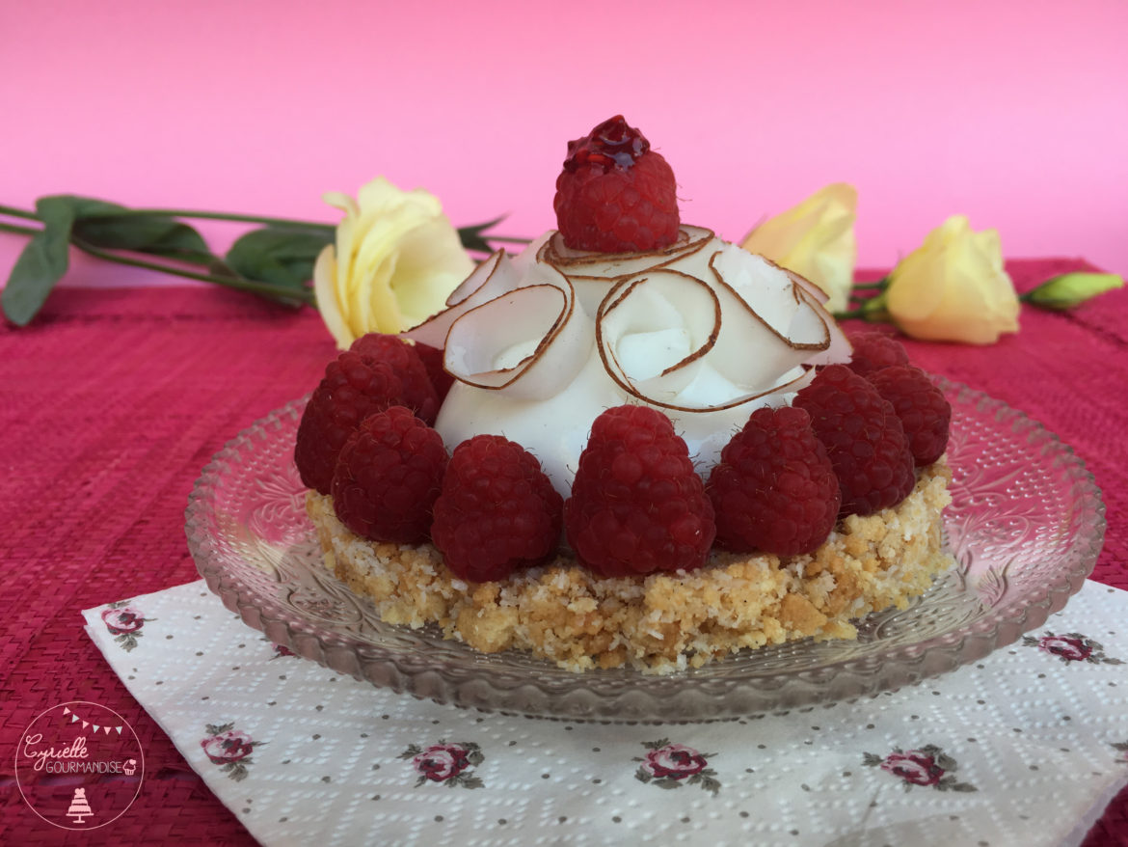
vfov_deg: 48.2
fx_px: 945
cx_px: 564
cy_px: 424
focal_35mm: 29
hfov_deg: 61.6
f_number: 2.2
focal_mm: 4.15
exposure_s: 1/100
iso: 25
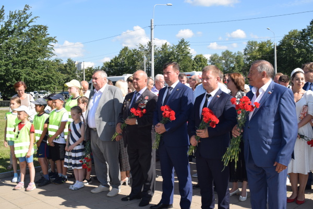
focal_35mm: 40
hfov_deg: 47.9
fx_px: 352
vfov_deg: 33.0
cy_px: 104
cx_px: 156
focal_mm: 27
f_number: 8
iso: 100
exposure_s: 1/200
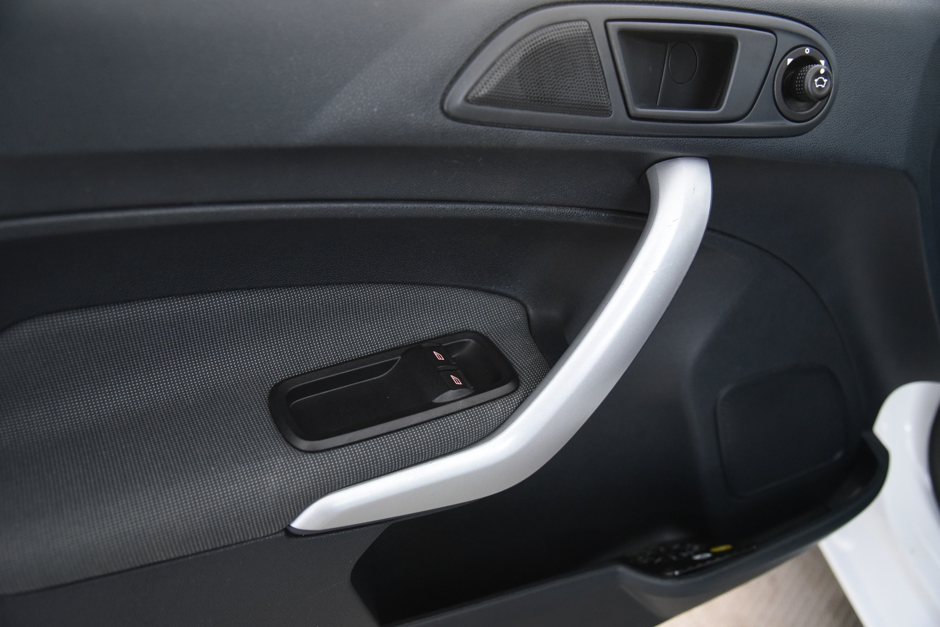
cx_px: 470
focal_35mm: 32
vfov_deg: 41.1
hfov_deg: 58.7
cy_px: 314
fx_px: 836
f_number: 4
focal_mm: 32
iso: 4000
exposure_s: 1/30
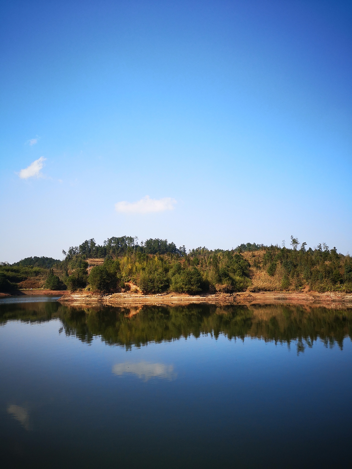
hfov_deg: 51.3
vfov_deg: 65.3
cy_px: 234
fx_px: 366
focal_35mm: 27
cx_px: 176
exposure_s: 1/1873
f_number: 1.8
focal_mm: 3.95
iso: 50
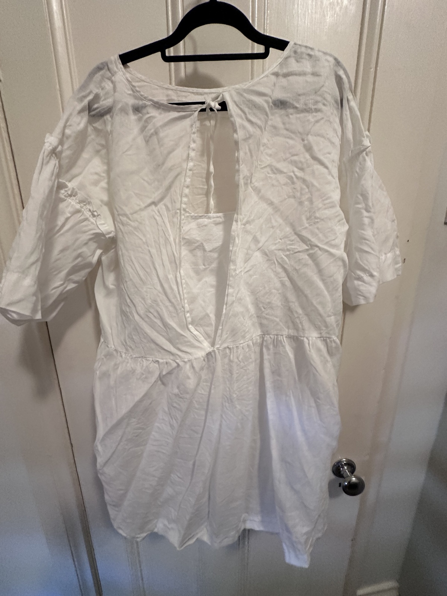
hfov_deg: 85.7
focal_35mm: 14
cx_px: 224
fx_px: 241
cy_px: 298
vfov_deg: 102.1
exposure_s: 1/60
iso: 400
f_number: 2.2
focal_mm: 2.22
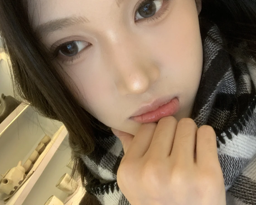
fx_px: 303
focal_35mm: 40
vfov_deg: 37.2
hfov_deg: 45.6
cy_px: 83
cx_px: 151
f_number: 2.2
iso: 250
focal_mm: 2.87
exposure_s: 1/60
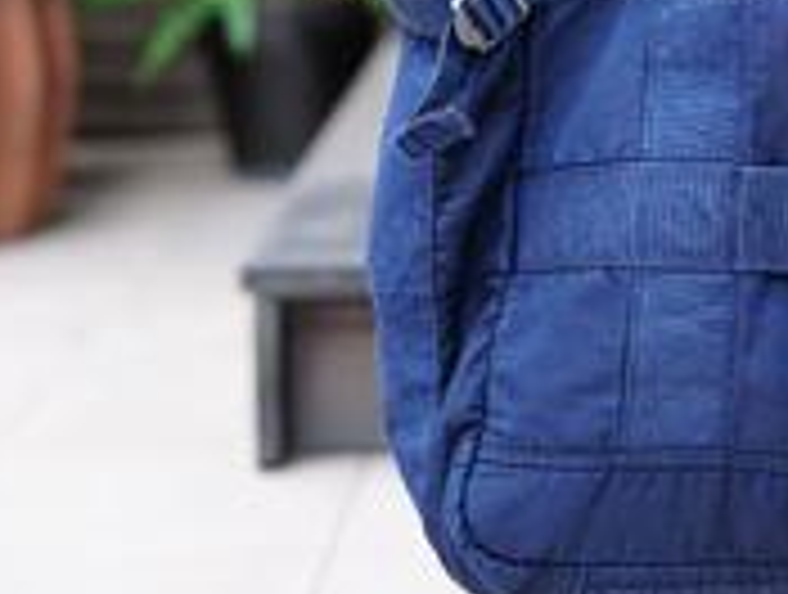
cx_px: 851
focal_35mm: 137
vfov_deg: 10.8
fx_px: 3125
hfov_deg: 14.1
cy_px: 70
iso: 100
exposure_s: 1/200
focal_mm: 50
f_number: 2
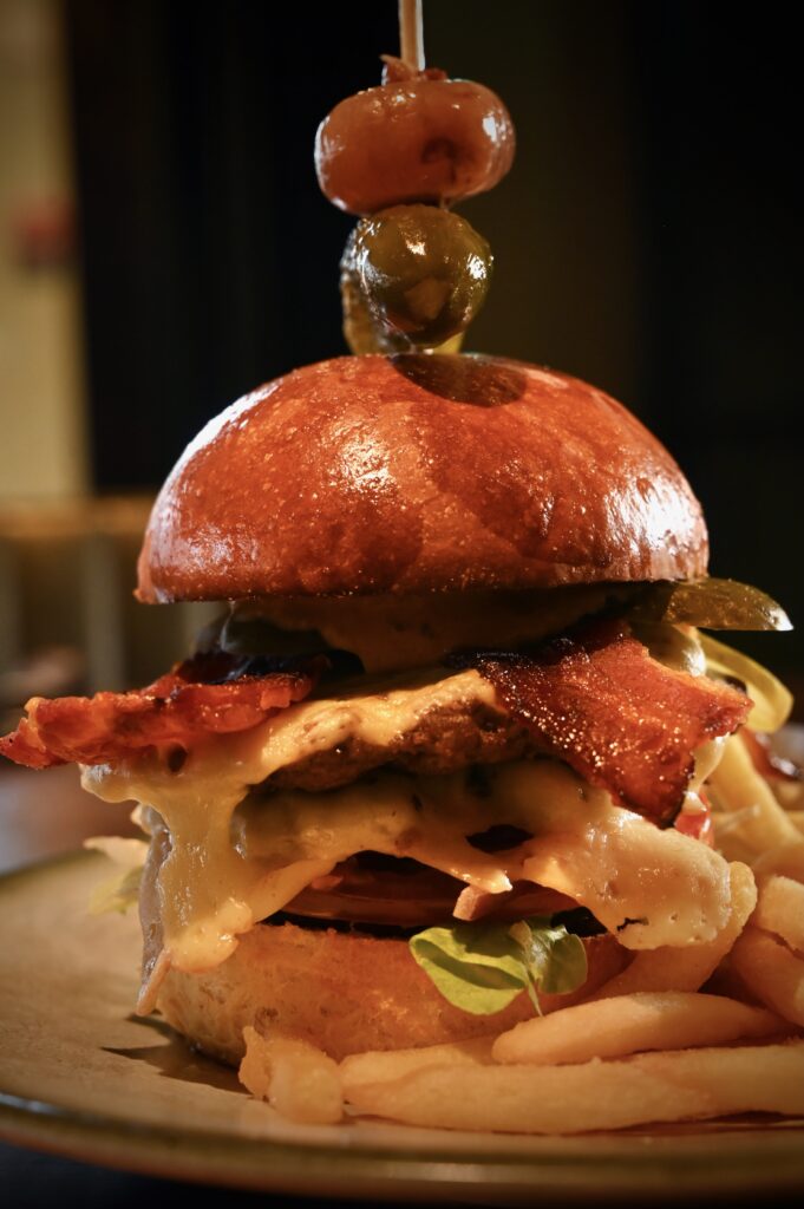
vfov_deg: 35.7
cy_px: 604
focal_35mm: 56
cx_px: 402
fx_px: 1879
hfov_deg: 24.2
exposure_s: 1/25
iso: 1250
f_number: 7.1
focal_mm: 56
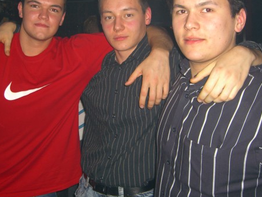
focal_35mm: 51
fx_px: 386
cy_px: 70
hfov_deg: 37.4
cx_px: 114
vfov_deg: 28.4
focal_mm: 7.9
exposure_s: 1/60
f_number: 2.8
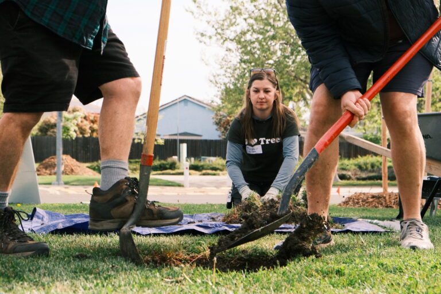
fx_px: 845
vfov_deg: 19.7
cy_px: 147
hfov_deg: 29.2
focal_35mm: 69
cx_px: 220
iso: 1000
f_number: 5
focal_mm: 46.3
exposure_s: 1/2000
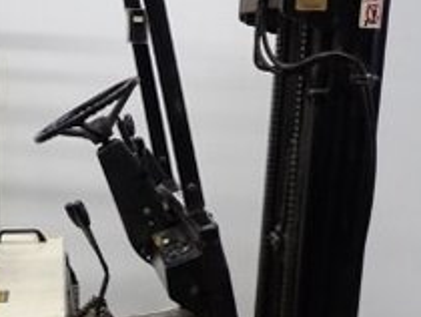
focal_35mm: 75
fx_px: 913
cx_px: 161
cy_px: 230
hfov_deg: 25.9
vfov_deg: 19.6
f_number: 2
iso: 200
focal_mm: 4.5
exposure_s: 1/60
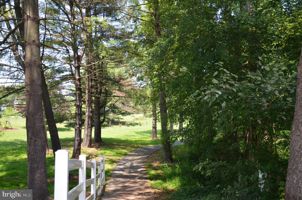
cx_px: 151
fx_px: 276
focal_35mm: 33
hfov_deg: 57.3
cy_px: 100
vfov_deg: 39.8
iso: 180
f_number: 3.8
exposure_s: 1/250
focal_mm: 22
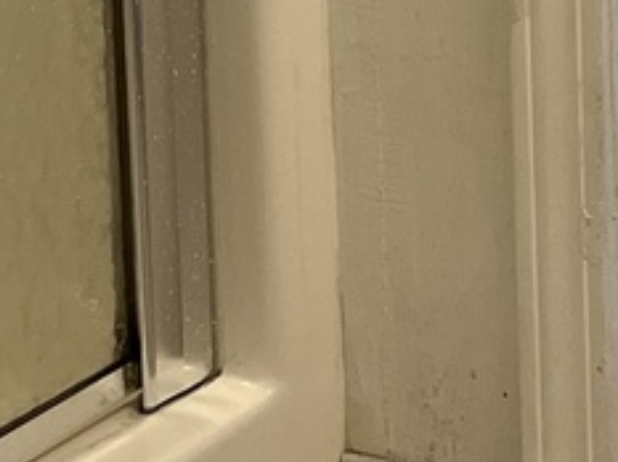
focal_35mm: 161
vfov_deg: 8.3
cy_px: -728
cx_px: 1273
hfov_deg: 11.1
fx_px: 2870
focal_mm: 5.1
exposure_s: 1/60
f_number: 1.6
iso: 80
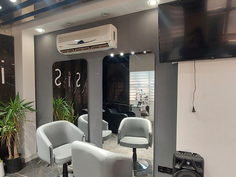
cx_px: 109
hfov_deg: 78.9
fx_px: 143
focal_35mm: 21
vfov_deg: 63.4
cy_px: 95
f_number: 2.2
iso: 125
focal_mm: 1.74
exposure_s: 1/50
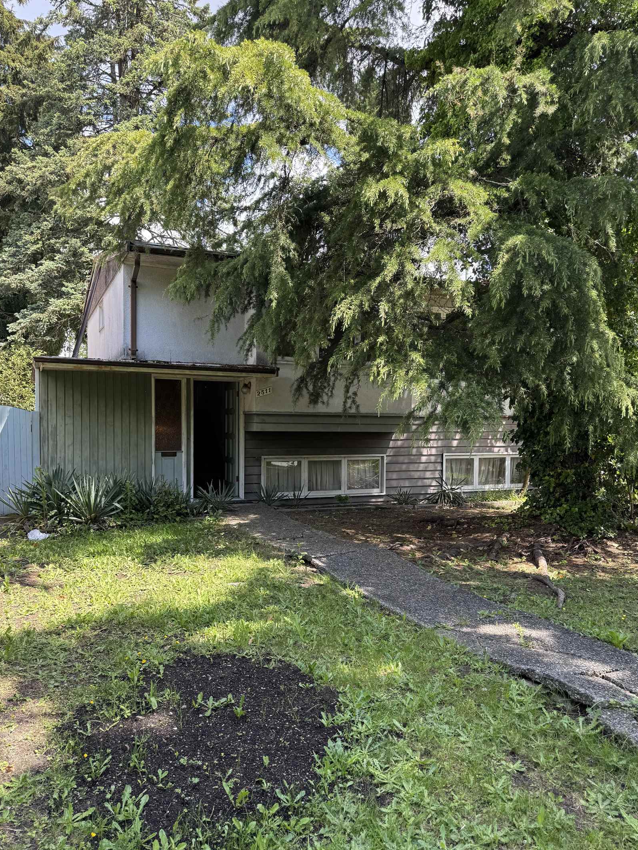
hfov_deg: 53.1
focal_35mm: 26
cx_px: 317
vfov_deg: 67.3
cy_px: 441
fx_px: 639
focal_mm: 6.76
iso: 80
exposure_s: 1/510
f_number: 1.78
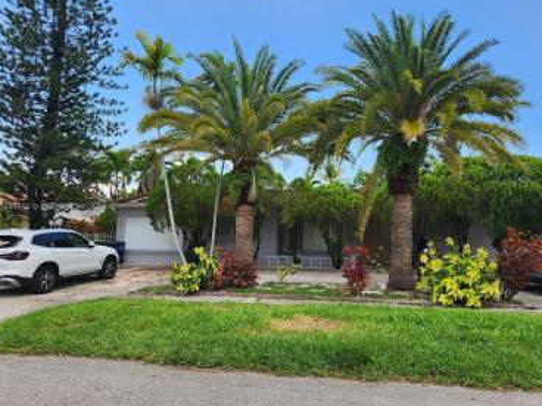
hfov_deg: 69.4
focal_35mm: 25
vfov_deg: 54.9
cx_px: 283
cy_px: 207
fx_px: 391
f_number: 1.8
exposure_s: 1/525
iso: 20
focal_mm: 5.4
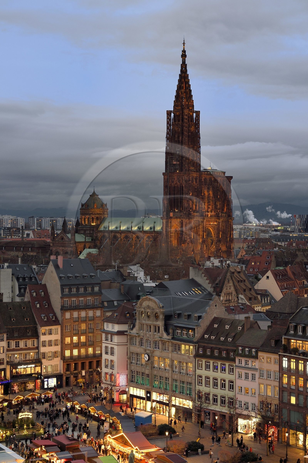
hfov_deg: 19.4
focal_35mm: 70
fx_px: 899
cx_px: 154
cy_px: 232
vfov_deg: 28.9
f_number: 6.3
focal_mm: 70
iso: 800
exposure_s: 1/13
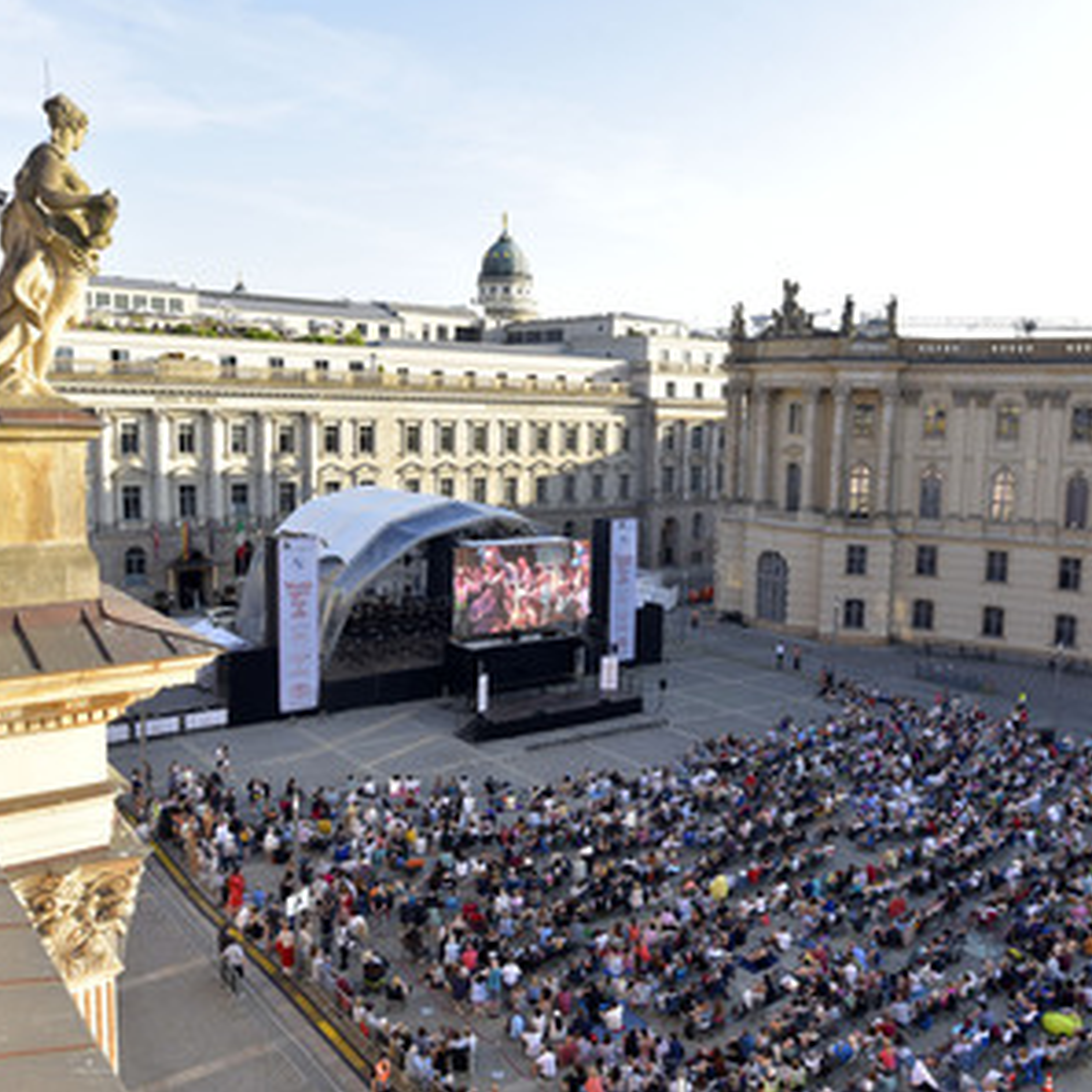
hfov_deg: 52.4
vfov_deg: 52.5
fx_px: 1106
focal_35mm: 31
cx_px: 601
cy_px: 544
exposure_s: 1/125
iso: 160
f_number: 7.1
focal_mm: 24
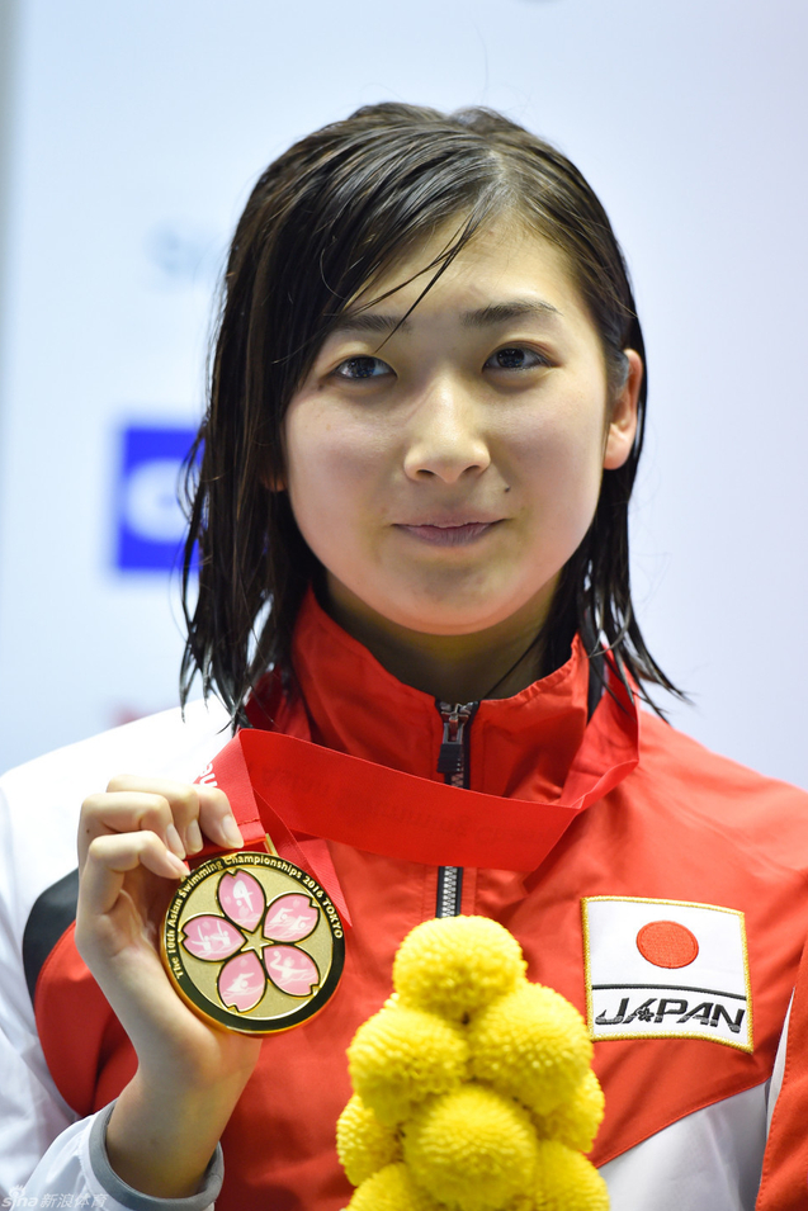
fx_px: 6764
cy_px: 606
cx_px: 403
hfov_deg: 6.8
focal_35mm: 201
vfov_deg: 10.2
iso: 2500
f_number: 4
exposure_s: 1/500
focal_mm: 200
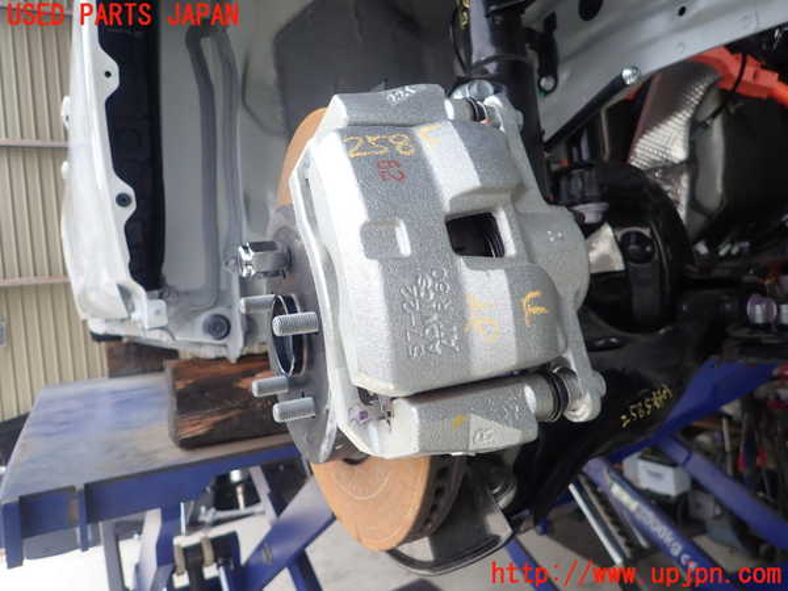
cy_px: 296
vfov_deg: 54.9
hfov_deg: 69.4
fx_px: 569
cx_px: 394
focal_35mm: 25
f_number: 2
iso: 100
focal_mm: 4.5
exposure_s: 1/60
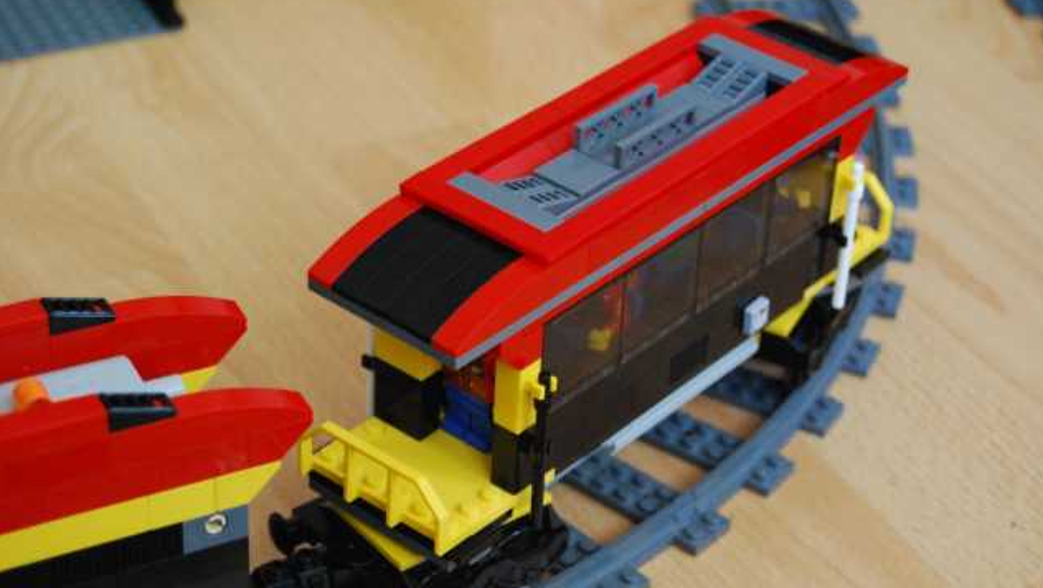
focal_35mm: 88
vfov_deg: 13.8
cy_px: 307
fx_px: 2422
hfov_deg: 24.3
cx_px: 525
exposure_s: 1/13
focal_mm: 55
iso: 1600
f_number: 5.6
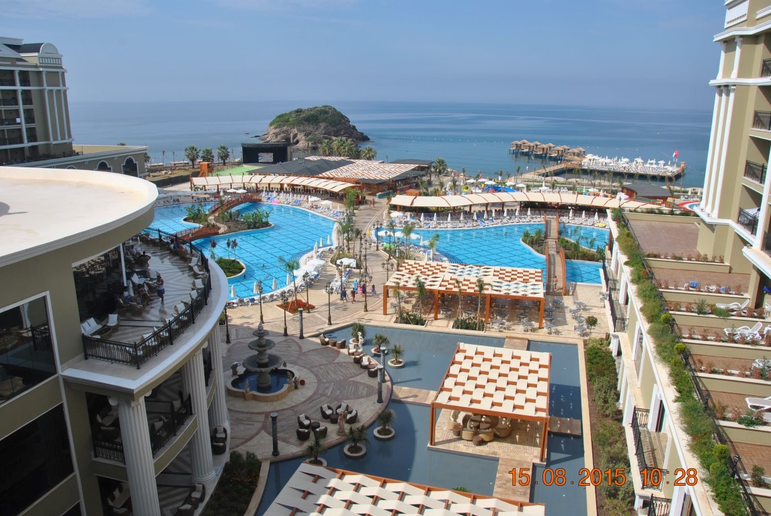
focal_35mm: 27
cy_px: 258
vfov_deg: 48.1
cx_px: 386
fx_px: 579
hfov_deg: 67.3
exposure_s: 1/320
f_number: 9
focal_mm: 18
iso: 100
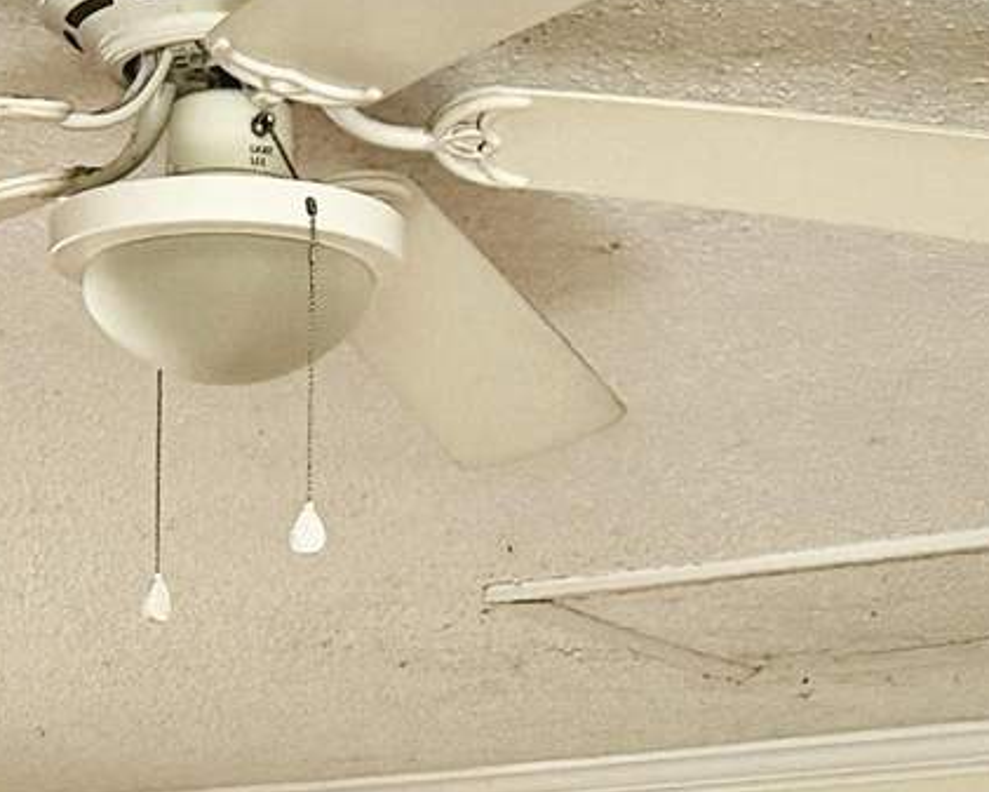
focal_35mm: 171
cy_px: 1814
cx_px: 157
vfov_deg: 8.4
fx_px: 5006
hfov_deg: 11.2
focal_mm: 6.86
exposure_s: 1/107
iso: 200
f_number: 1.78
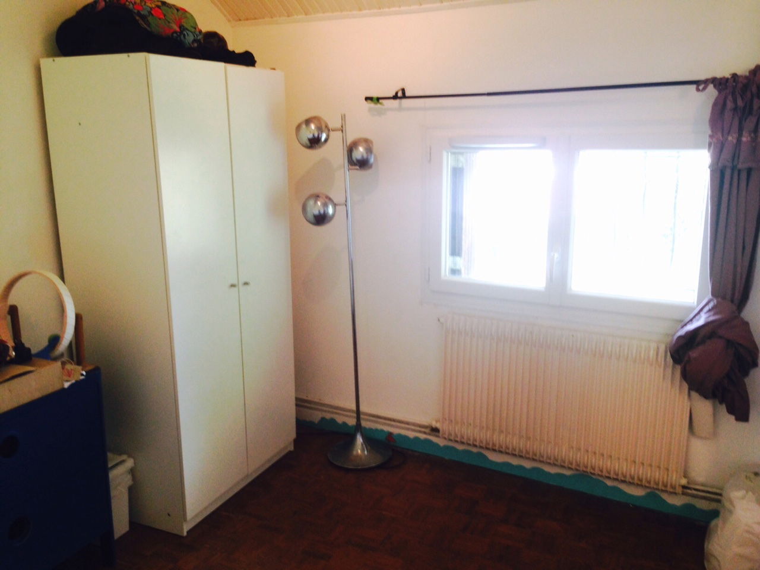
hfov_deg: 55.4
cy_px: 285
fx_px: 725
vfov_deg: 42.9
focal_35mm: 33
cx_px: 380
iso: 50
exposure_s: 1/24
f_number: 2.4
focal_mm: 4.12
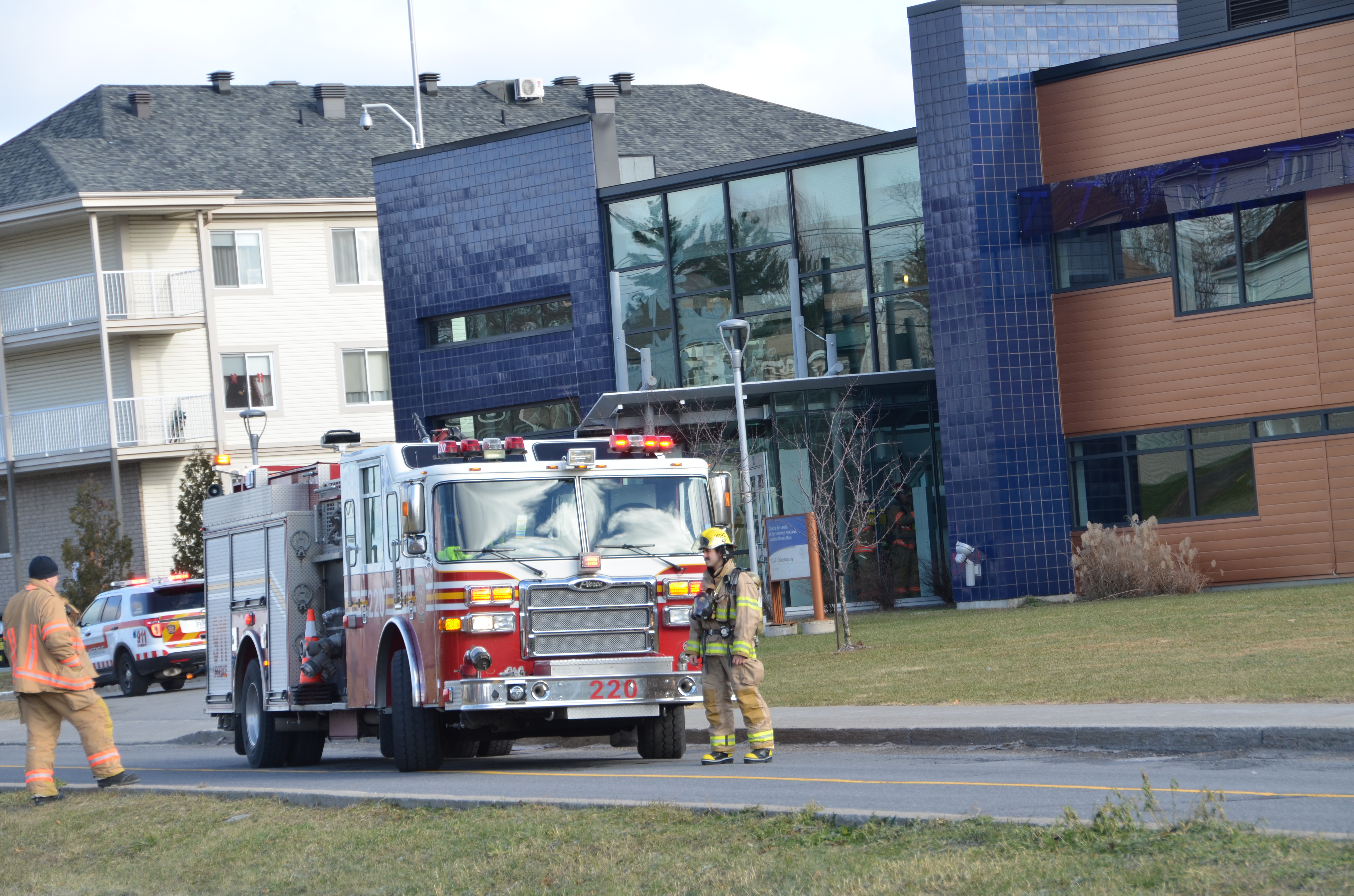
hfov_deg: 14.9
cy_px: 448
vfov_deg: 9.9
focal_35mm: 138
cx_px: 677
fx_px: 5180
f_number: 7.1
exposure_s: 1/200
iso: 200
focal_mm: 92
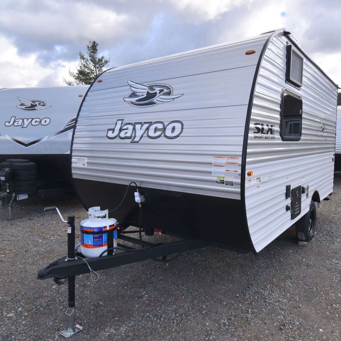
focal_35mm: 22
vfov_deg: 70.5
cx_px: 191
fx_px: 241
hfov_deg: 70.2
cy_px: 169
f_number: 9
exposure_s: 1/320
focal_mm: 11
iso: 200
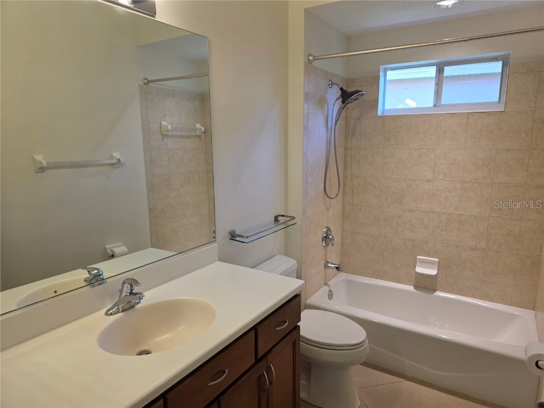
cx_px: 272
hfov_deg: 73.9
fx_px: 361
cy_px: 204
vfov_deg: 58.9
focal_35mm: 23
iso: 50
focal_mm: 6.3
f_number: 1.7
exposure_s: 1/120
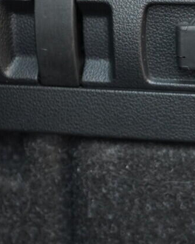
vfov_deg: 22.9
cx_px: 193
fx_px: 598
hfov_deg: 18.1
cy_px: 73
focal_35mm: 83
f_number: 2.8
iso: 1000
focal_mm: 24
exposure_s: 1/40
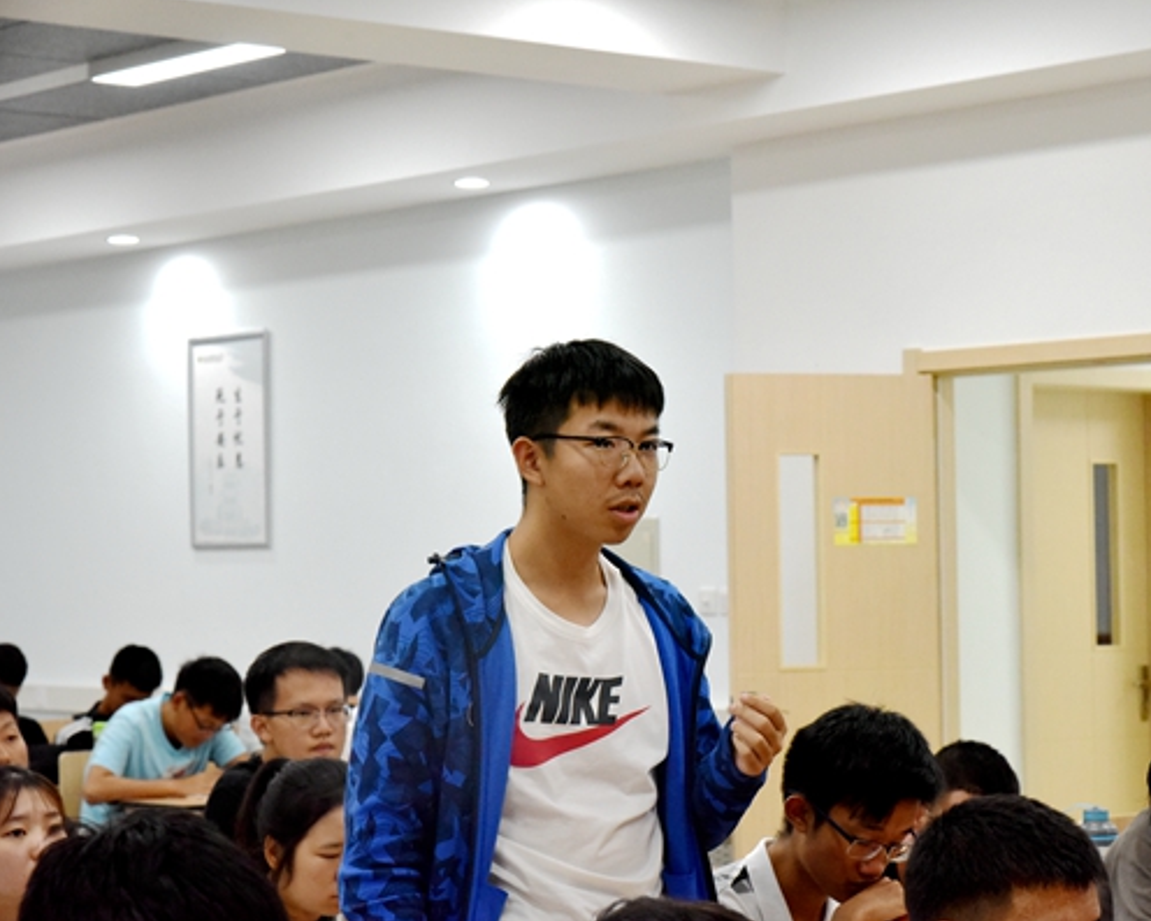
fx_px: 3169
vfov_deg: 16.5
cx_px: 692
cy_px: 459
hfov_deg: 20.6
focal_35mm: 93
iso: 4000
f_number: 8
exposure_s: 1/250
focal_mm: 82
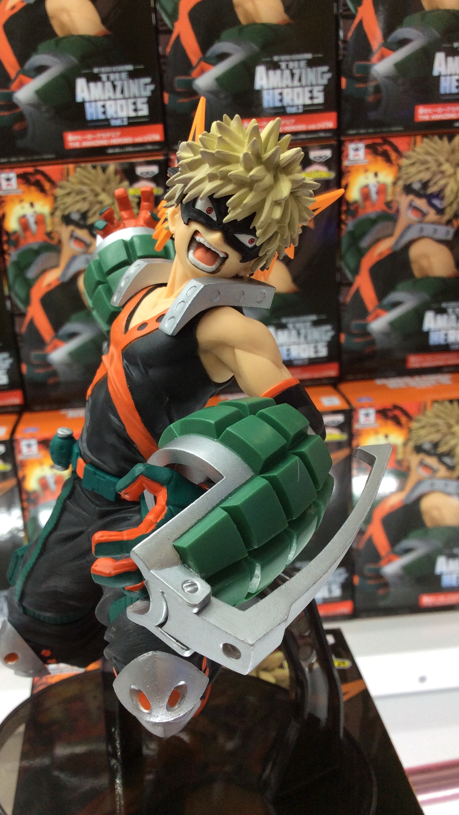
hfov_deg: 33.6
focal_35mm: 35
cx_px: 187
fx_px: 757
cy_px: 409
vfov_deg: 56.6
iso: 50
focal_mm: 3.3
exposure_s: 1/120
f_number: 2.4
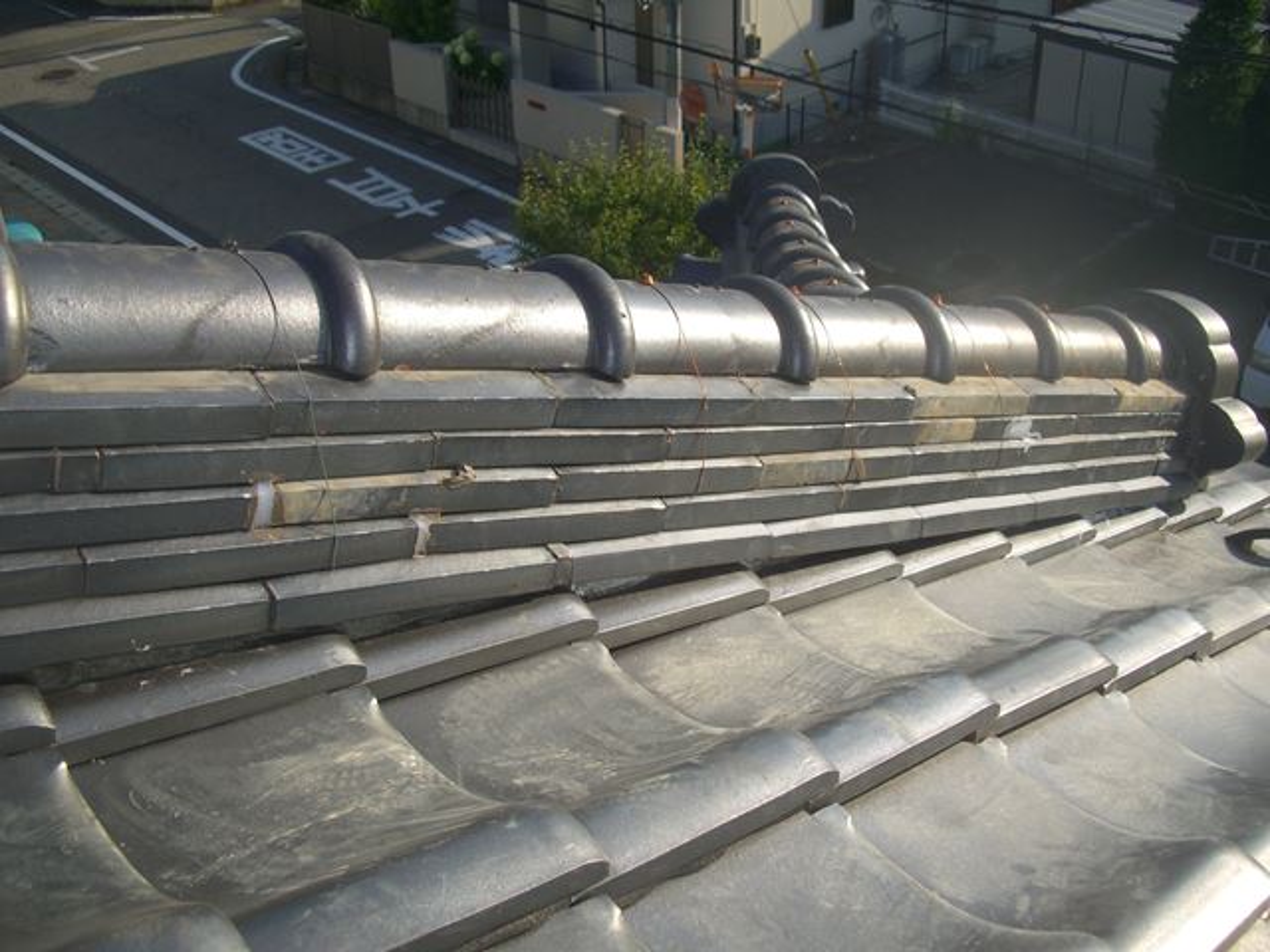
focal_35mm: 38
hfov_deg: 49.0
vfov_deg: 37.7
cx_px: 635
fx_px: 1394
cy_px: 476
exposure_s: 1/200
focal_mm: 7.9
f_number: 5.6
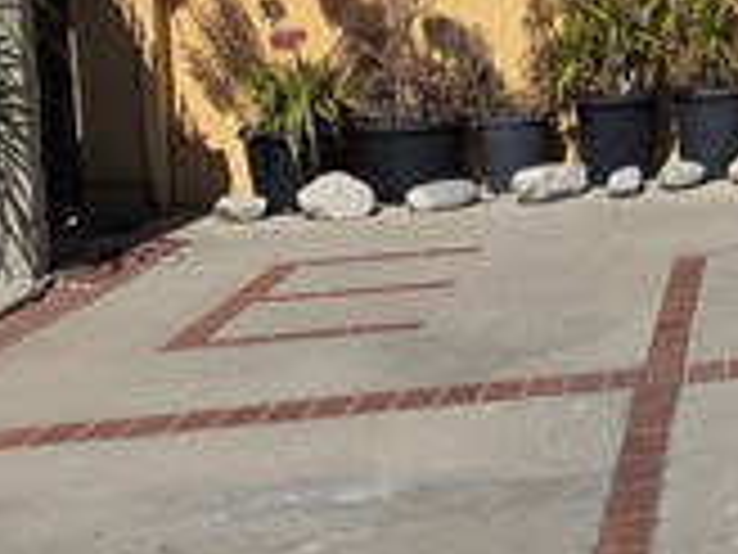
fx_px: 1919
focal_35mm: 90
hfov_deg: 17.9
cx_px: 1282
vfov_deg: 15.9
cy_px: -86
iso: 50
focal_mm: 5.4
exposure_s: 1/7891
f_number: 1.8
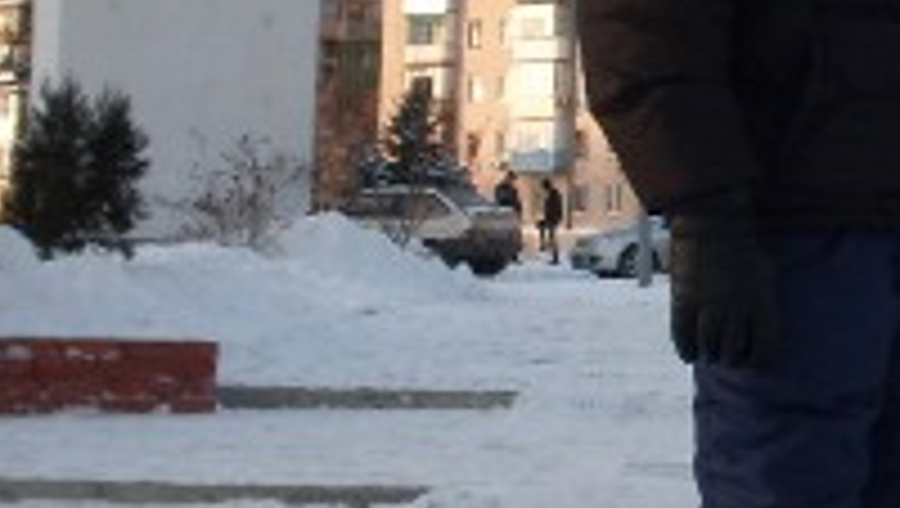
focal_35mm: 124
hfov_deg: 16.5
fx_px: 2962
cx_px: 1098
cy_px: 238
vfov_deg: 9.8
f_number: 8.4
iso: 80
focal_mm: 6.3
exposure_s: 1/60
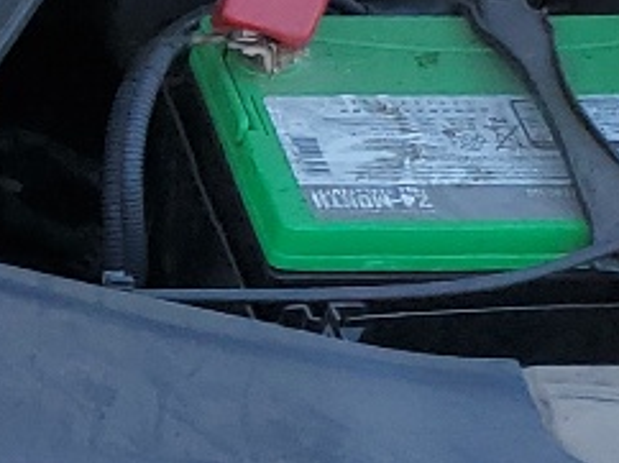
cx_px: -509
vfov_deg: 8.6
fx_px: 3073
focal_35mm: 172
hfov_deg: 10.8
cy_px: 363
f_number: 1.5
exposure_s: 1/625
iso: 50
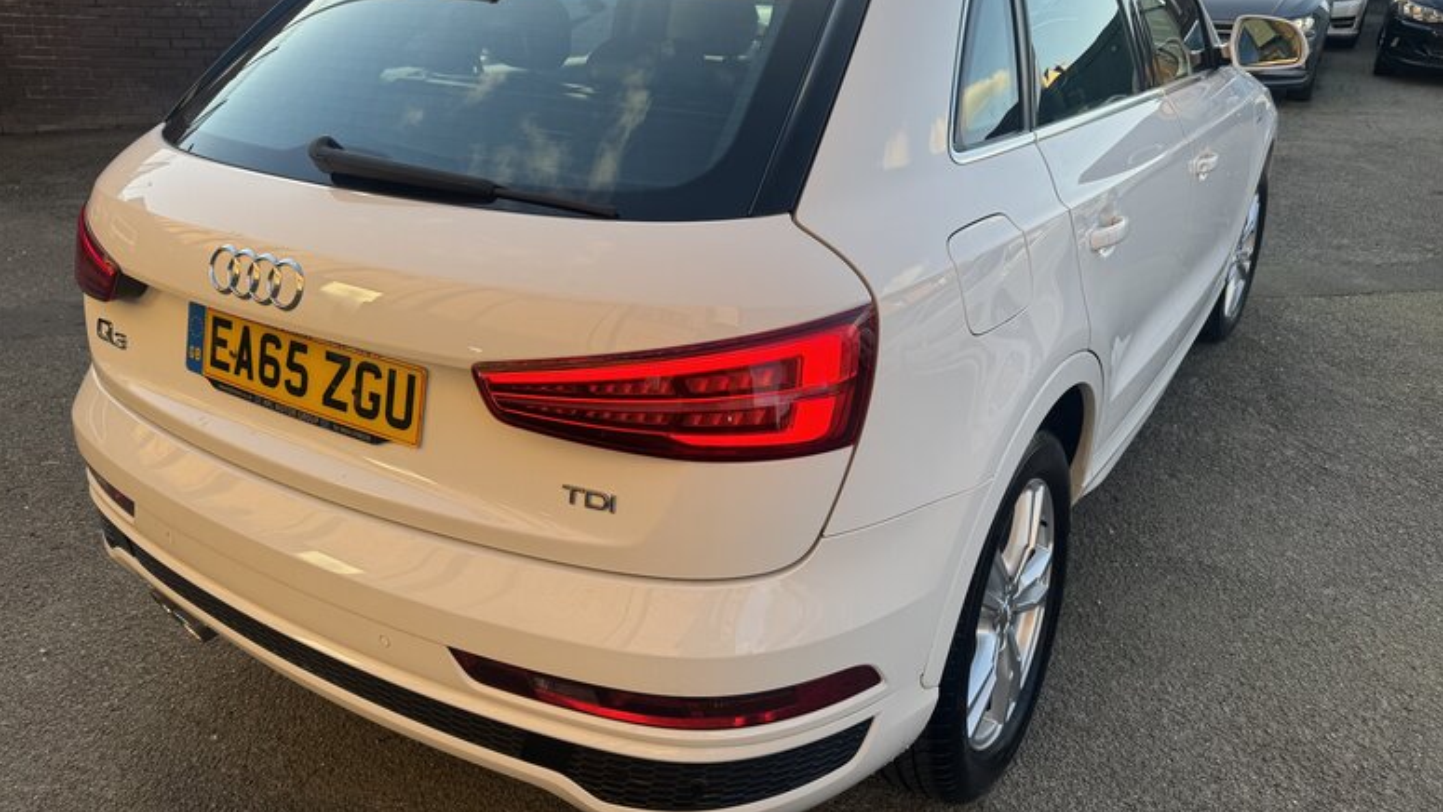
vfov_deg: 42.8
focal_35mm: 27
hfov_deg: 69.9
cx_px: 735
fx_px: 1033
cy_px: 358
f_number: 1.78
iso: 80
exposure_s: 1/671
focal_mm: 6.76
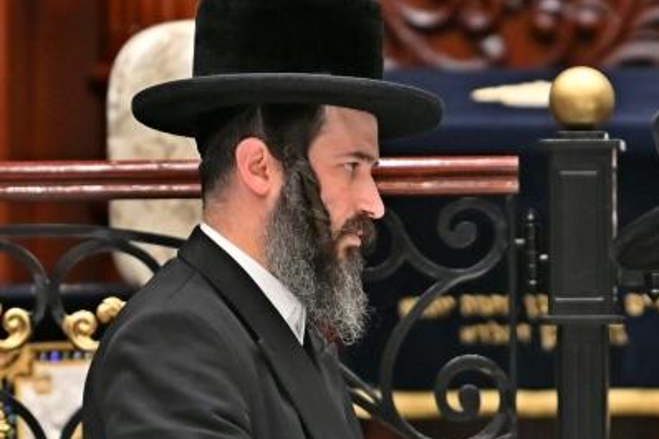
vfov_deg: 1.8
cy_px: 431
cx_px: 583
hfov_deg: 2.7
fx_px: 14125
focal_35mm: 772
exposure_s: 1/400
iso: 320
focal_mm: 200
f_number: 2.8
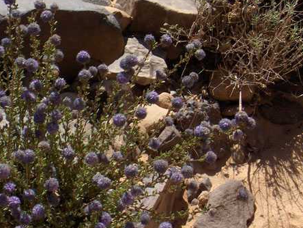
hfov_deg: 8.5
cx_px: 57
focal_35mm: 233
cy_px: 143
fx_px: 2042
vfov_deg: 6.4
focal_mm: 24
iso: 100
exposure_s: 1/444
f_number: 4.9
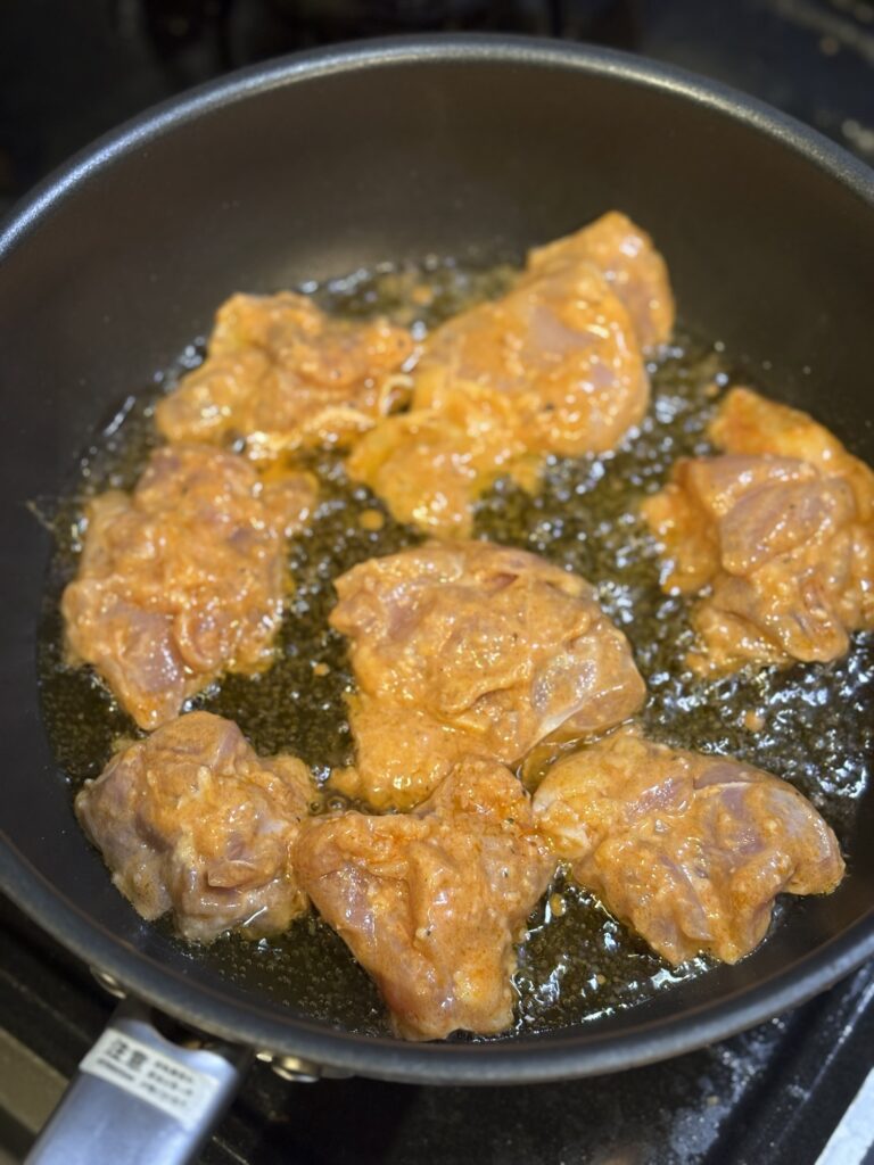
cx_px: 437
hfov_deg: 28.0
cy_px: 582
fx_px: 1751
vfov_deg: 36.8
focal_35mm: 52
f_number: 1.6
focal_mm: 5.96
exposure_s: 1/50
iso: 100
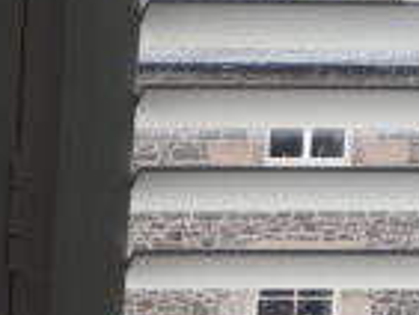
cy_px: 716
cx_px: -467
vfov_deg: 7.2
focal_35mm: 196
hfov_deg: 9.3
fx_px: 2374
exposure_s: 1/100
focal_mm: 3.6
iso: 50
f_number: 1.9
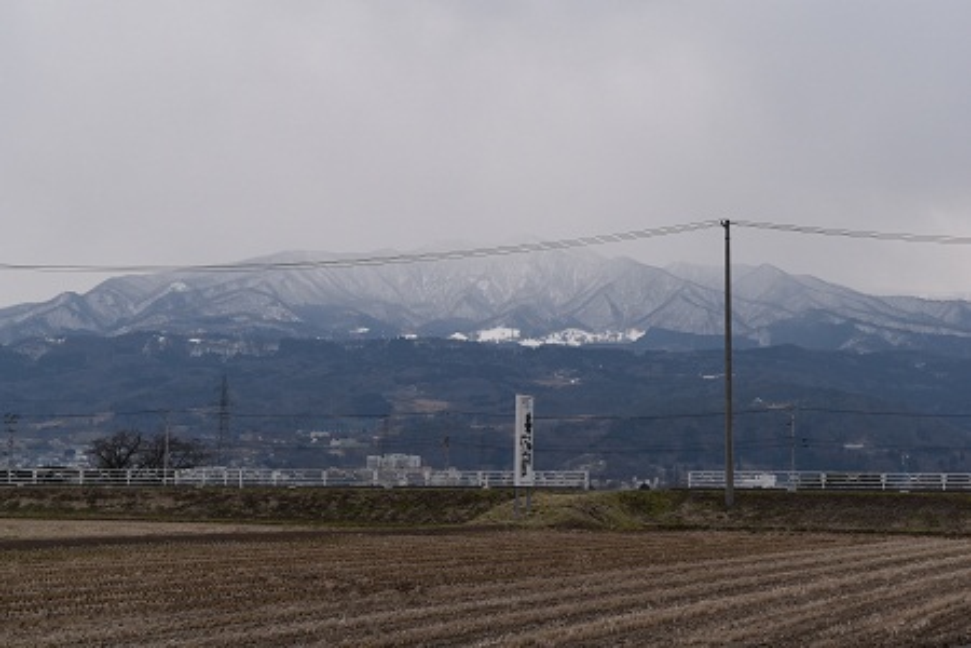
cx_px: 486
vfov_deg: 16.6
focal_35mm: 82
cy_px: 324
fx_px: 2225
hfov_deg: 24.6
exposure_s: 1/250
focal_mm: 55
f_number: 8
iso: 250
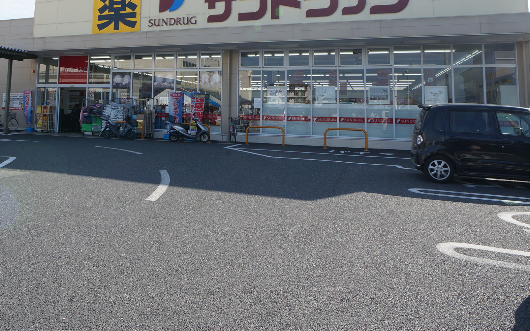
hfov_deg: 51.1
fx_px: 549
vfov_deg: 32.7
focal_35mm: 38
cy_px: 66
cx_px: 204
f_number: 9
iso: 100
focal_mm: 16
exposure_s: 1/100
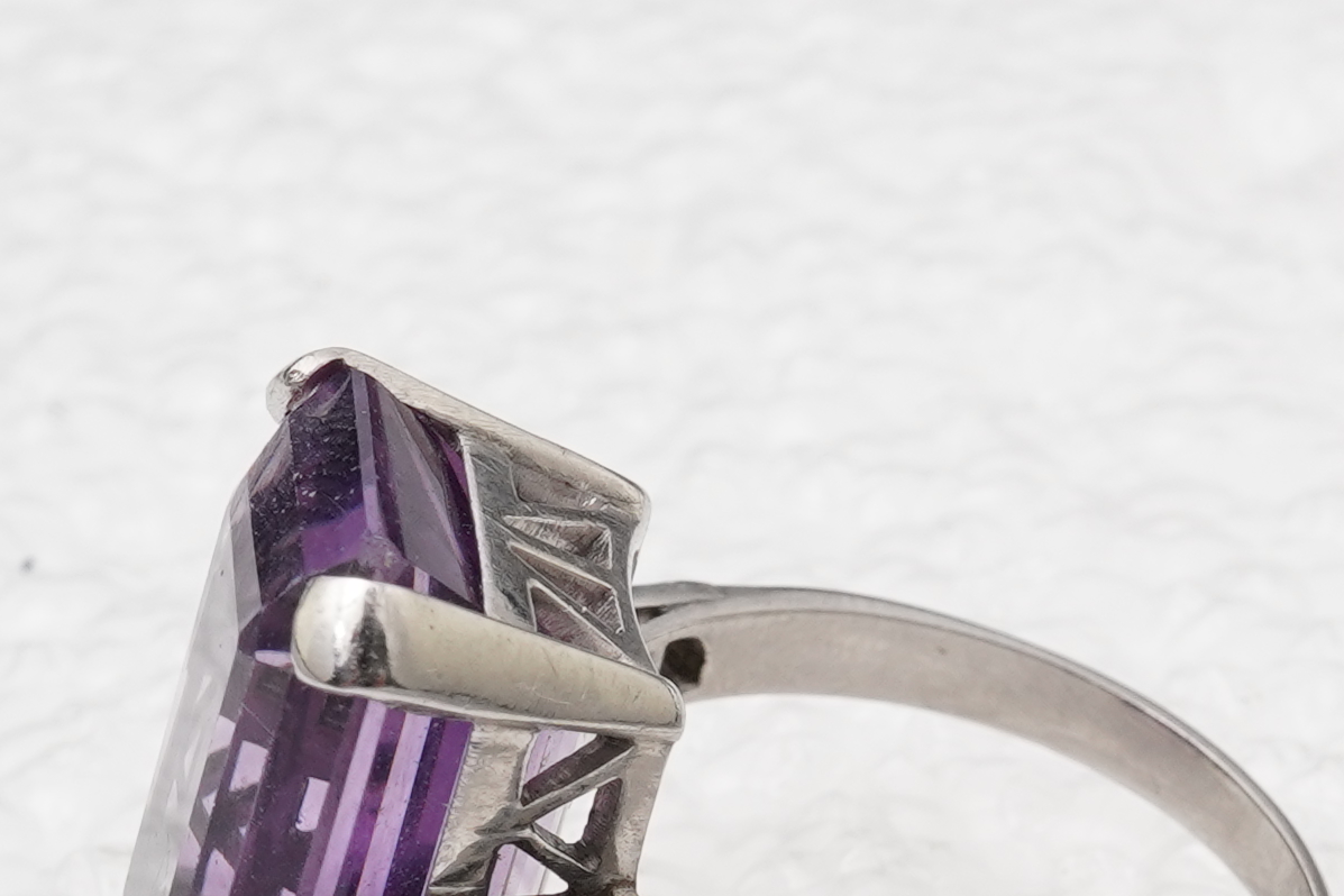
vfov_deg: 9.2
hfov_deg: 13.8
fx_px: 5525
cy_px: 936
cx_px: 938
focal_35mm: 148
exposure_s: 1/125
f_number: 22
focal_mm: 30
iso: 500
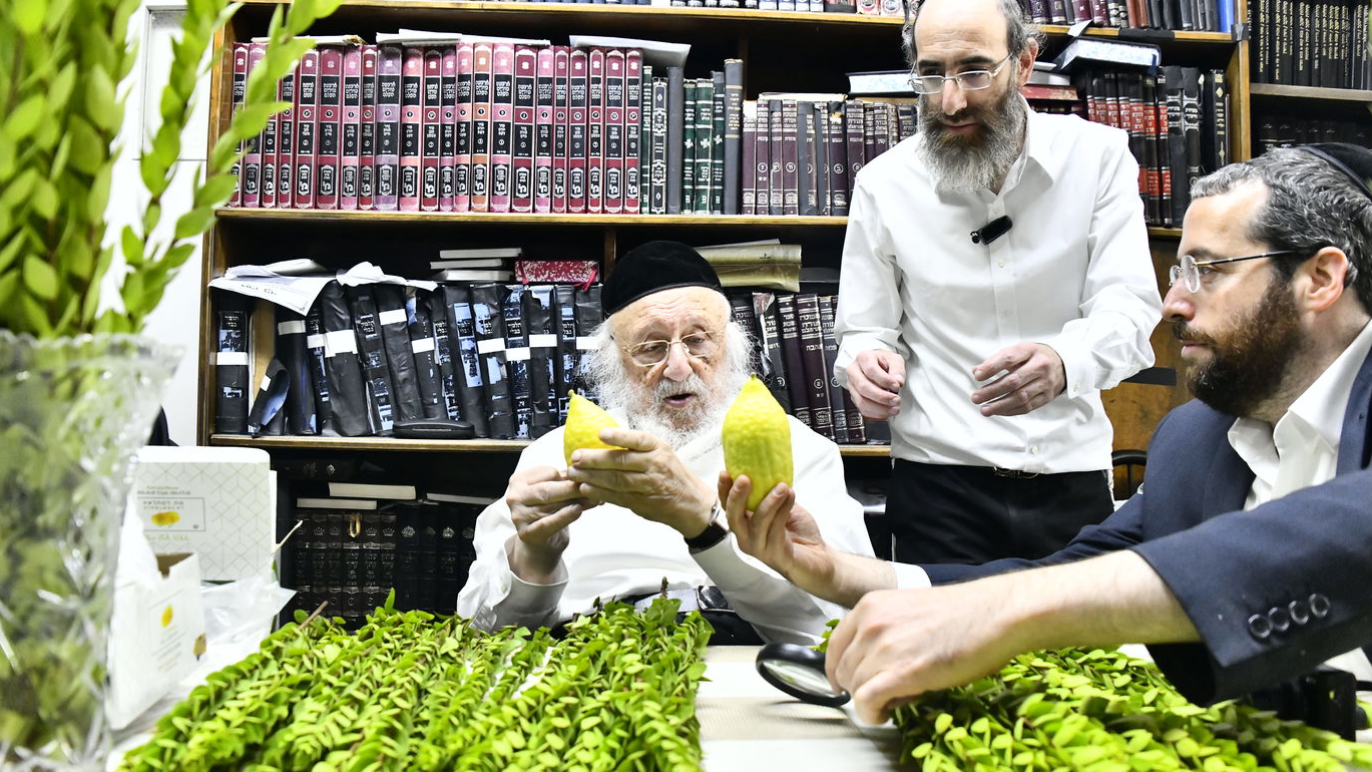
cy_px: 367
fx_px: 1091
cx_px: 682
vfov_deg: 38.9
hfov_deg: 64.3
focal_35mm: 30
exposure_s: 1/200
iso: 4000
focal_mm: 28
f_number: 5.6
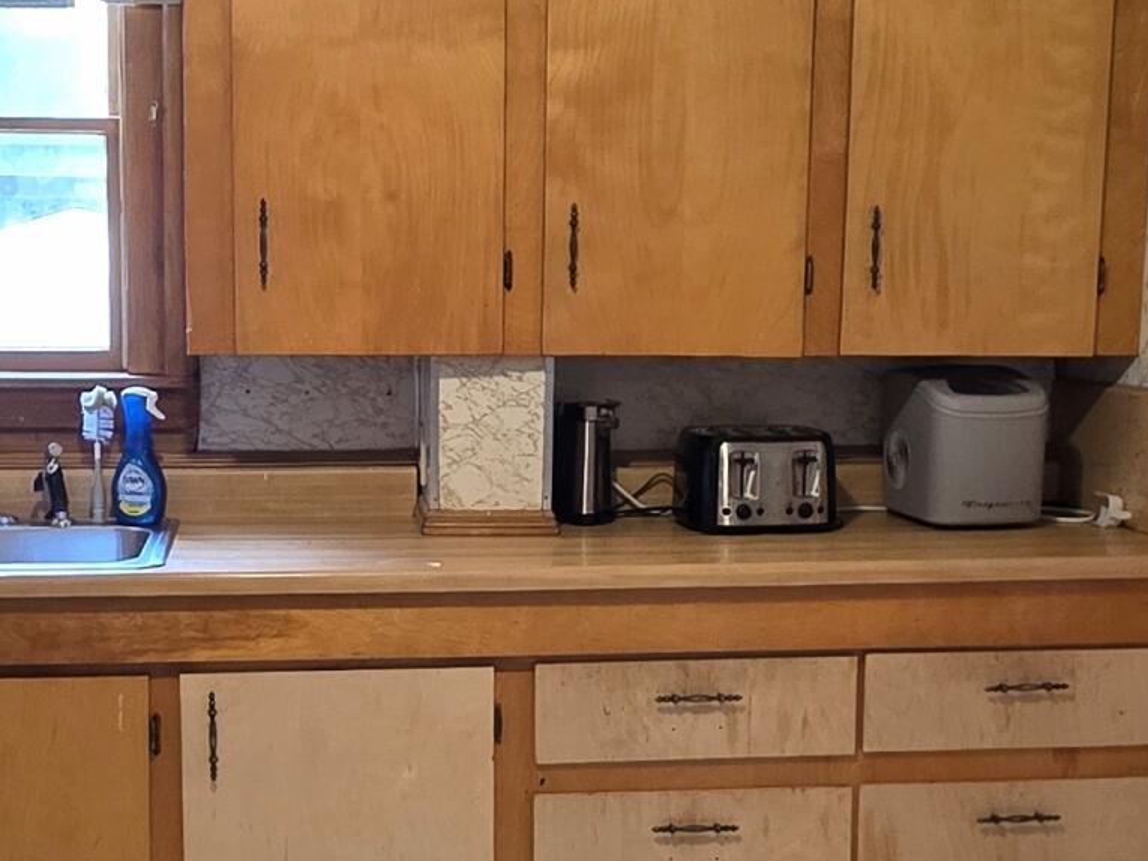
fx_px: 1692
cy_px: 508
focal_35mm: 51
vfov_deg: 28.5
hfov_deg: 37.2
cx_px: 426
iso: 250
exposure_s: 1/60.2
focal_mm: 2.2
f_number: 1.9
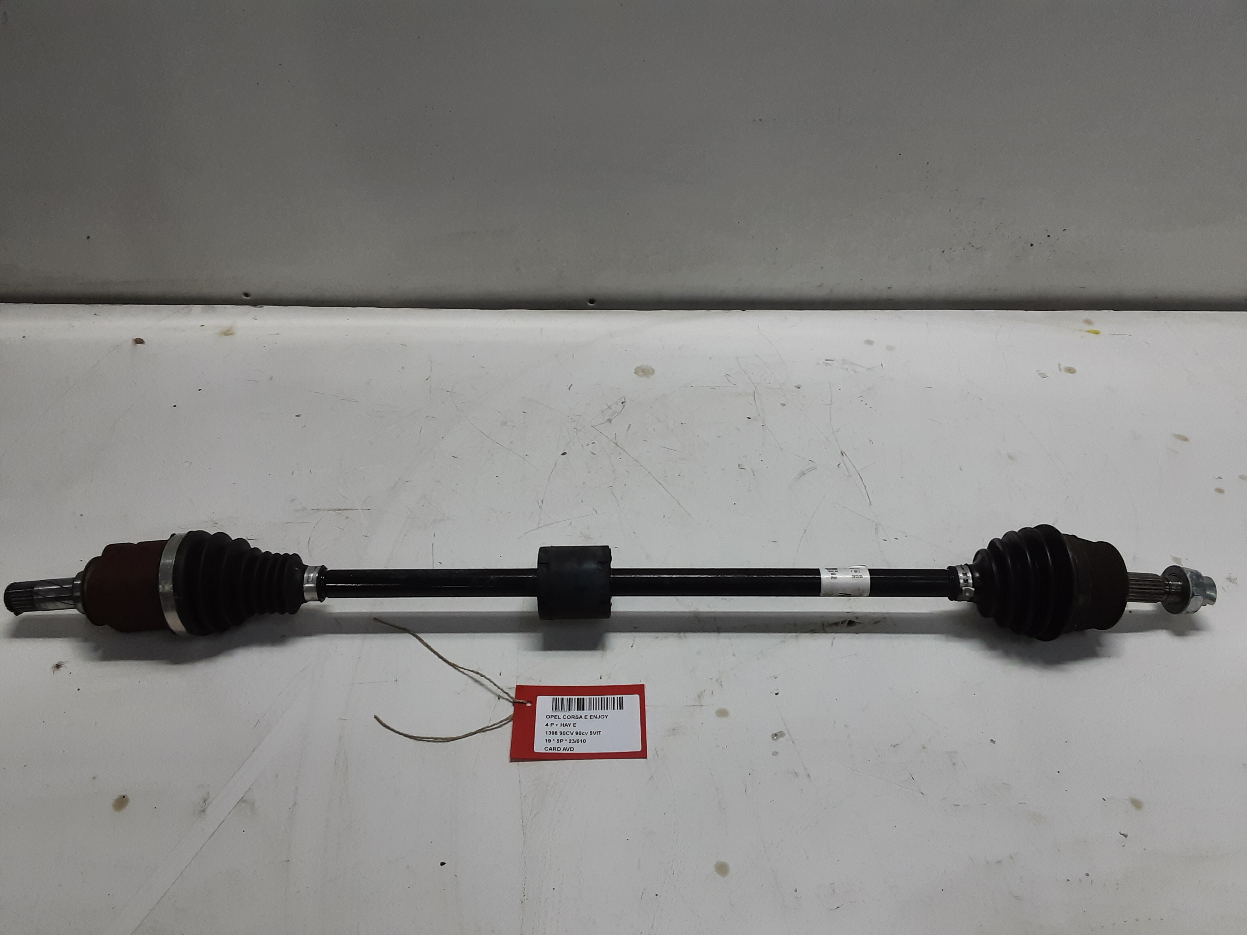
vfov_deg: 51.4
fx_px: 973
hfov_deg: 65.3
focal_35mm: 27
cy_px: 468
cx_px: 624
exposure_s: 1/50
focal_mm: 2.91
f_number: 1.9
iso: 80
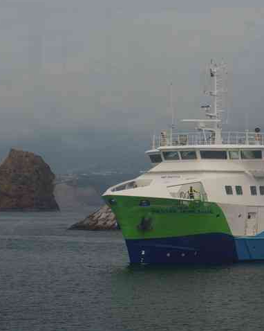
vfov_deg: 11.9
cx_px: 103
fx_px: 1583
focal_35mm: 162
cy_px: 194
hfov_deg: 9.5
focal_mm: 55
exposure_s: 1/200
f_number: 11
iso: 200
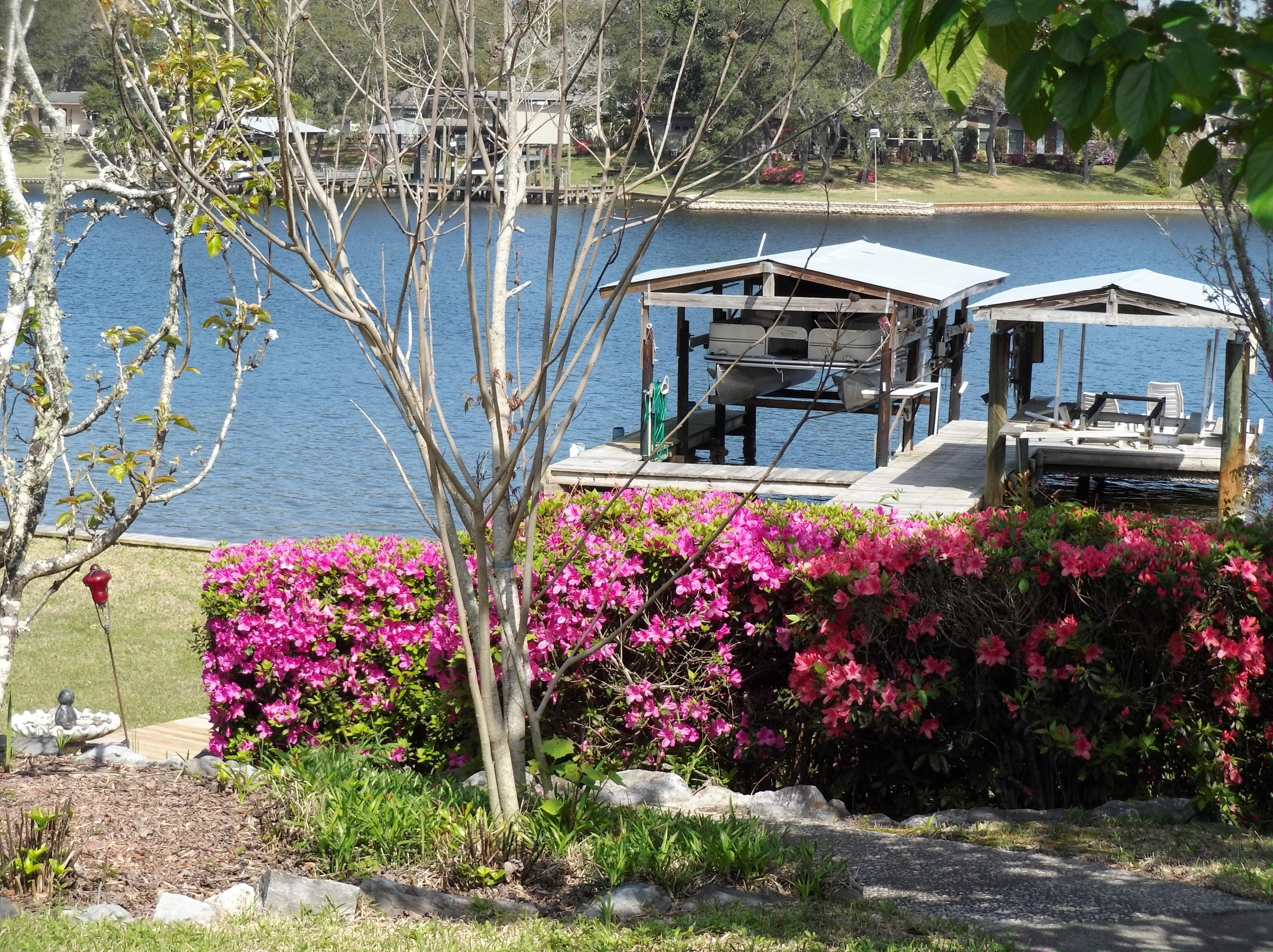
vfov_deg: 9.5
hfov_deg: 12.7
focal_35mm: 156
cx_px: 636
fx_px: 5731
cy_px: 476
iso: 100
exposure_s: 1/400
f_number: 5
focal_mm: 14.6
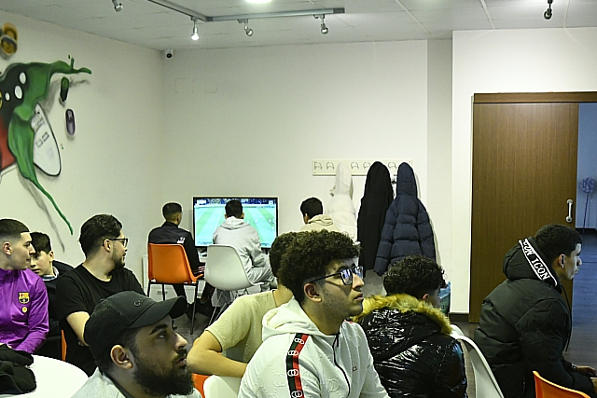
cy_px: 263
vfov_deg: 29.7
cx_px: 298
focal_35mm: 45
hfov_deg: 43.6
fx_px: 746
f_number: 4.5
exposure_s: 1/80
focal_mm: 24
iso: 2500
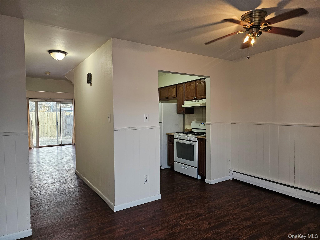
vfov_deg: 58.9
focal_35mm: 23
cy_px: 120
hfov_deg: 73.9
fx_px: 213
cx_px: 160
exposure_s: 1/120
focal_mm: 6.3
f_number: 1.7
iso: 400
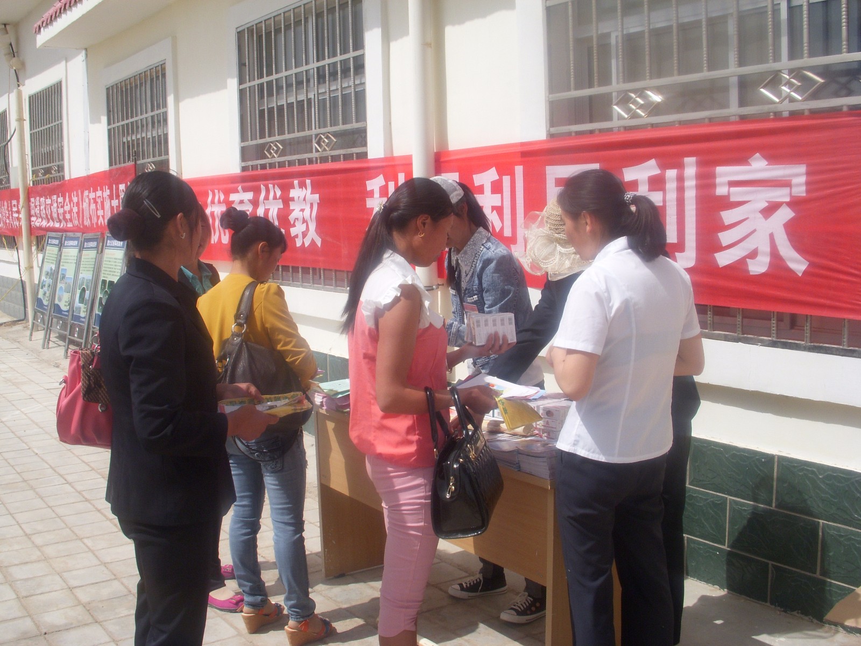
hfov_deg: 49.0
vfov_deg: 37.7
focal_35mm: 38
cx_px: 430
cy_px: 323
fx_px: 945
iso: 100
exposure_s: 1/400
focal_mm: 6.3
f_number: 6.6
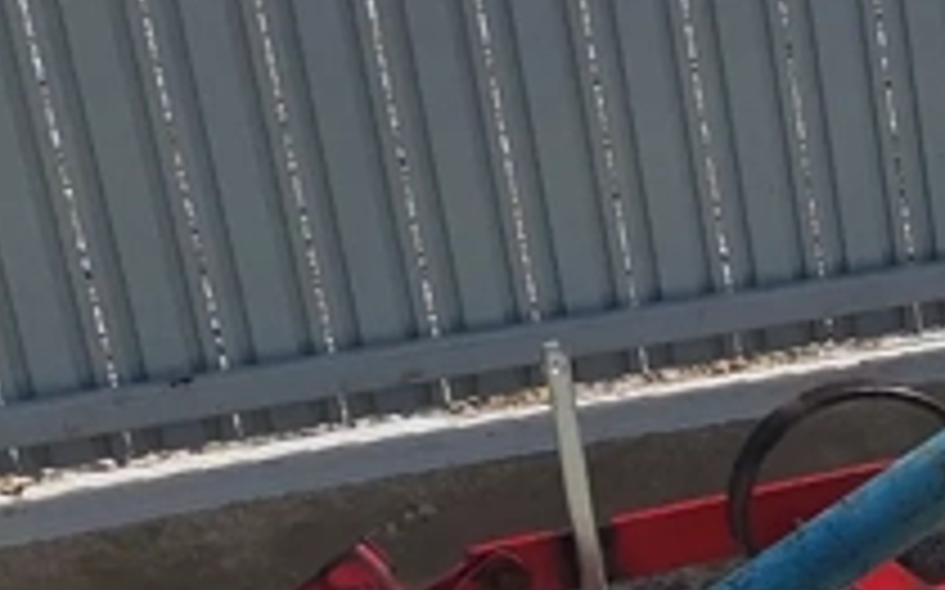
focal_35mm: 121
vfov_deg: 10.4
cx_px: 1800
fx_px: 3115
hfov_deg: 14.7
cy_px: 955
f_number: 1.8
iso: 40
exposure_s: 1/2882
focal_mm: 5.23
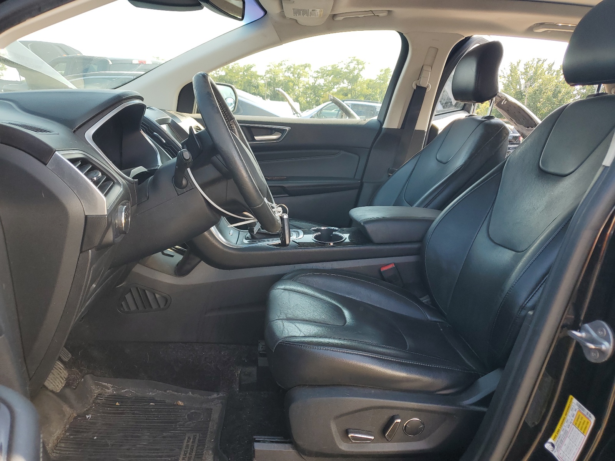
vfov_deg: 53.1
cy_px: 230
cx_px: 308
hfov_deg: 67.3
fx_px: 462
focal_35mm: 26
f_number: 1.5
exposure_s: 1/333
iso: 50
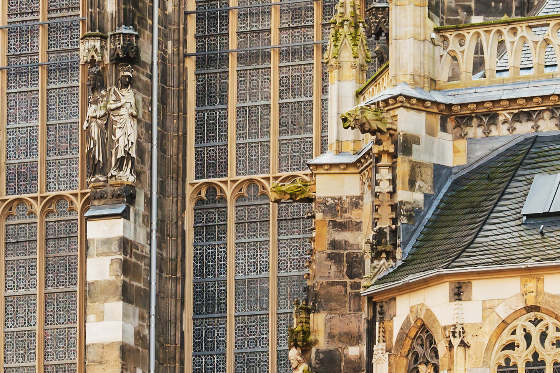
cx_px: 171
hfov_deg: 10.7
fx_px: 2987
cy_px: -10
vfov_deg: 7.1
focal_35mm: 192
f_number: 7.1
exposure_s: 1/80
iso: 100
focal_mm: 38
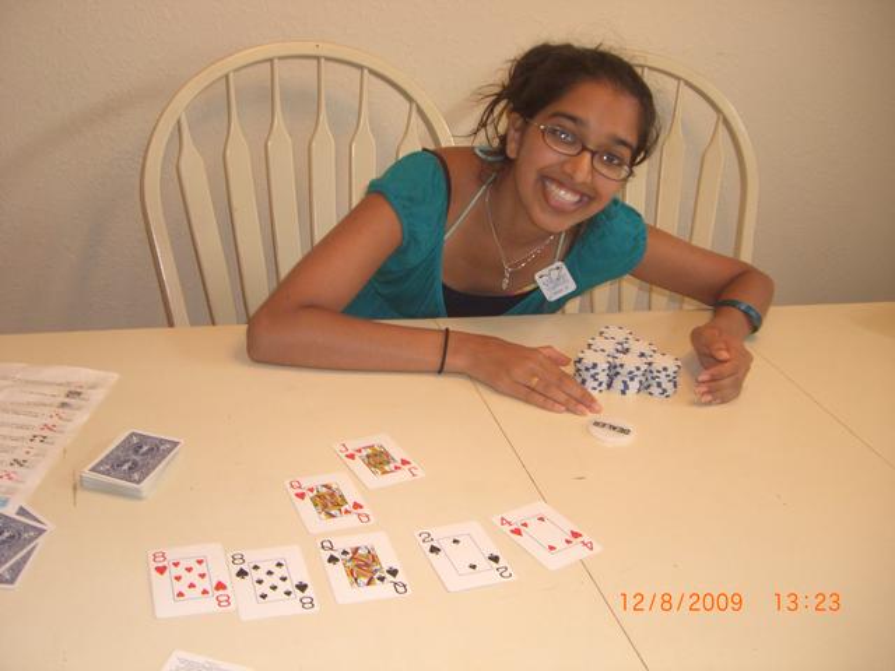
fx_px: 982
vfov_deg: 37.7
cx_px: 448
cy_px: 336
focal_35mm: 38
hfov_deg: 49.0
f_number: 2.7
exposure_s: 1/100
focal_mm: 6.2
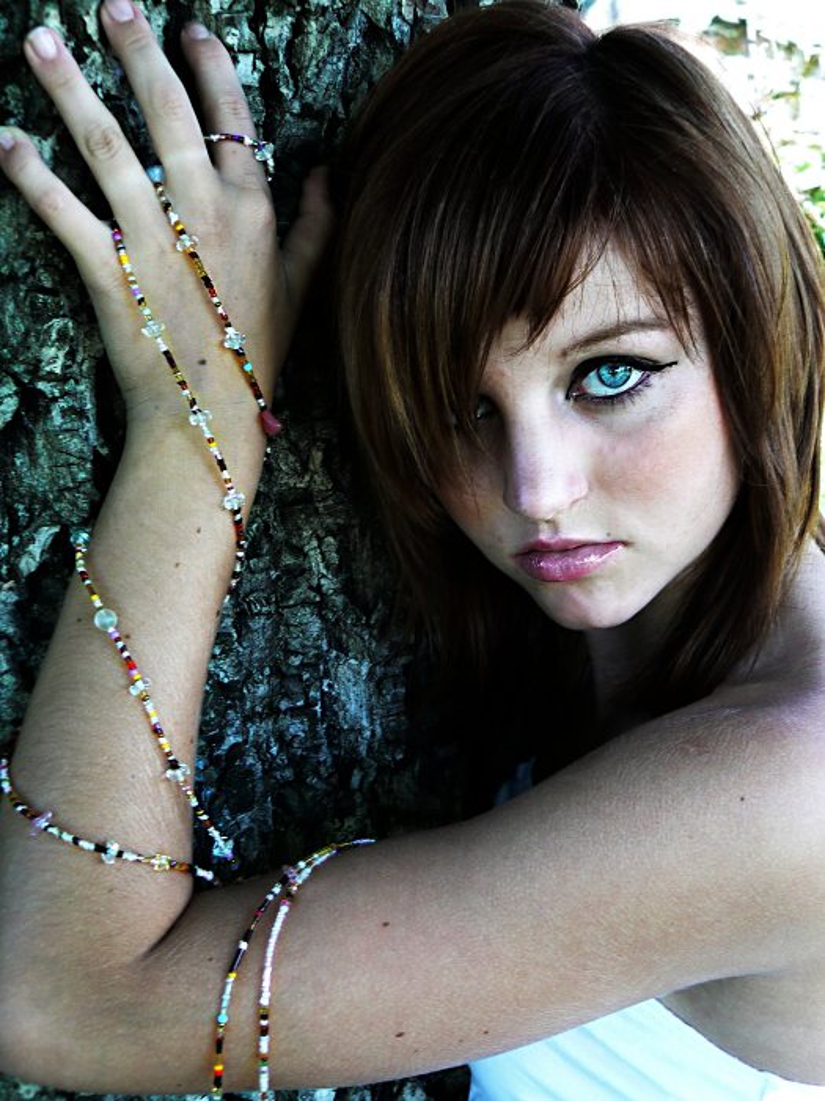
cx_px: 412
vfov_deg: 32.7
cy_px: 550
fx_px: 1875
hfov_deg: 24.8
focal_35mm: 59
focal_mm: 9.8
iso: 80
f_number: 3.2
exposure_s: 1/30
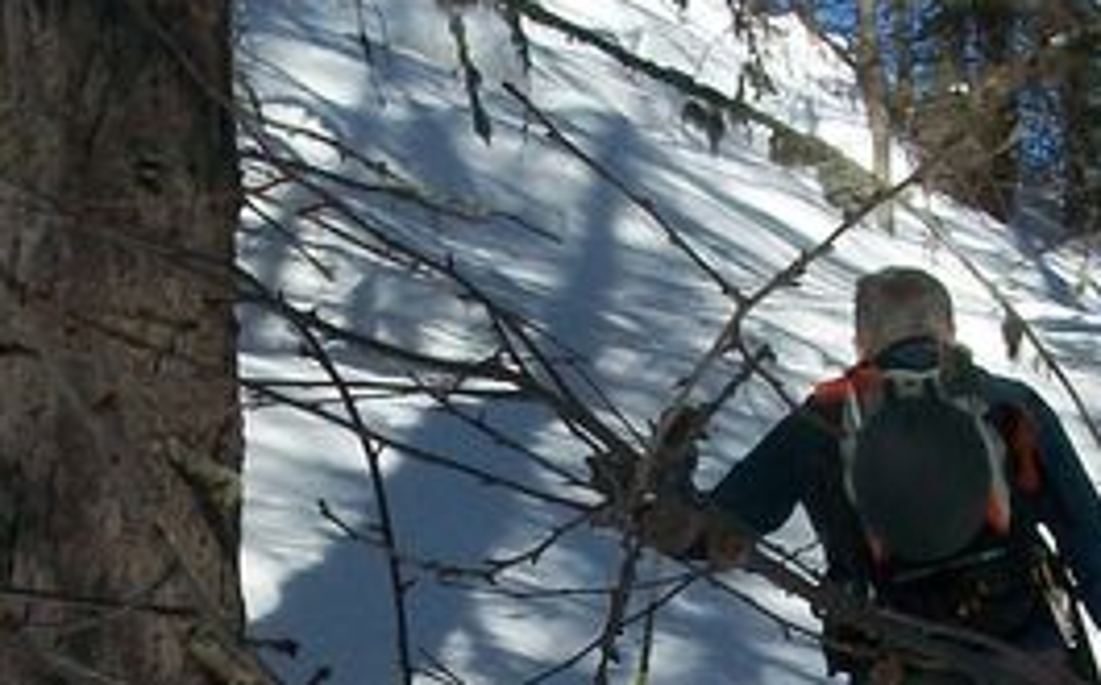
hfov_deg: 16.4
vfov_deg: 10.1
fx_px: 3807
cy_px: 839
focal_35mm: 127
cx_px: 733
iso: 80
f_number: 5.5
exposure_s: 1/500
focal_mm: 5.7
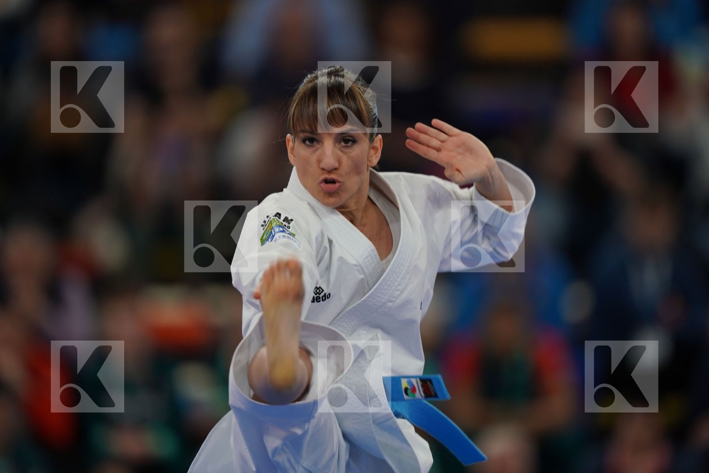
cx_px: 354
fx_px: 7877
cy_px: 236
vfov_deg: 3.4
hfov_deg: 5.2
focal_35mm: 400
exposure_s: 1/320
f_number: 2.8
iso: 500
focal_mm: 400
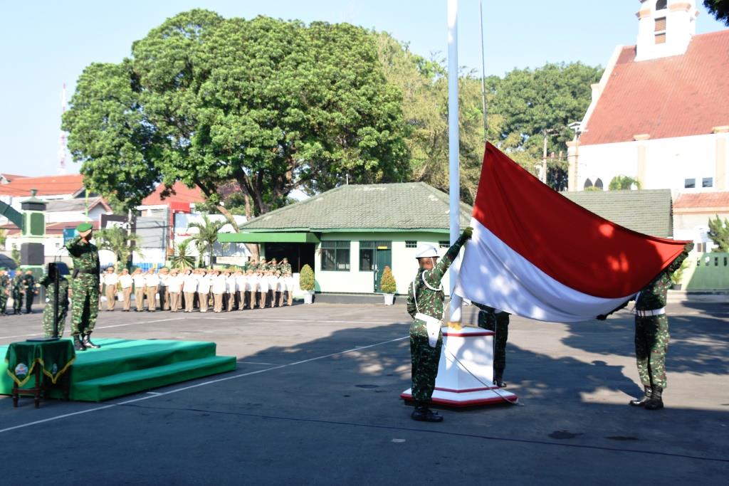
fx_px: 729
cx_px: 364
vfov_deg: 36.9
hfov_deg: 53.1
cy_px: 243
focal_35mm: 36
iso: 100
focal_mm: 24
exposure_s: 1/100
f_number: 7.1
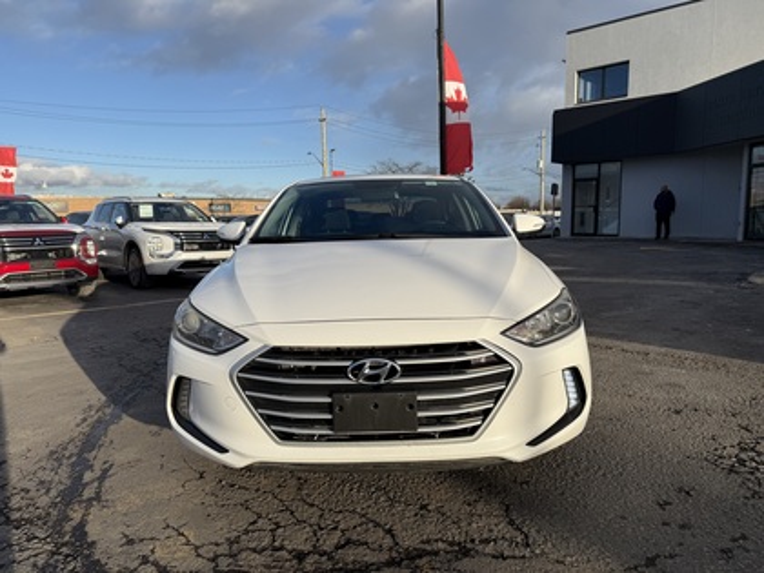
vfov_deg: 56.8
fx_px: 530
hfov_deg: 71.6
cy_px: 286
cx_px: 382
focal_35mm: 24
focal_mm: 6.76
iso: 80
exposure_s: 1/4673
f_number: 1.78
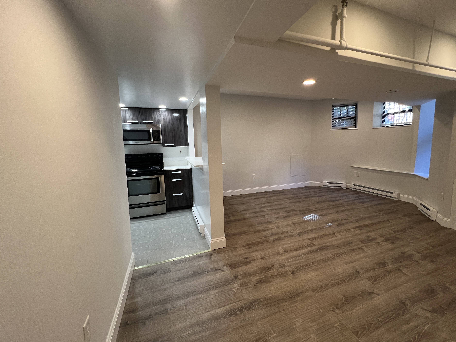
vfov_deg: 85.7
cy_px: 166
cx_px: 245
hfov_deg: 101.9
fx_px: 184
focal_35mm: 14
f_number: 1.8
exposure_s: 1/60
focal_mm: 1.57
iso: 125
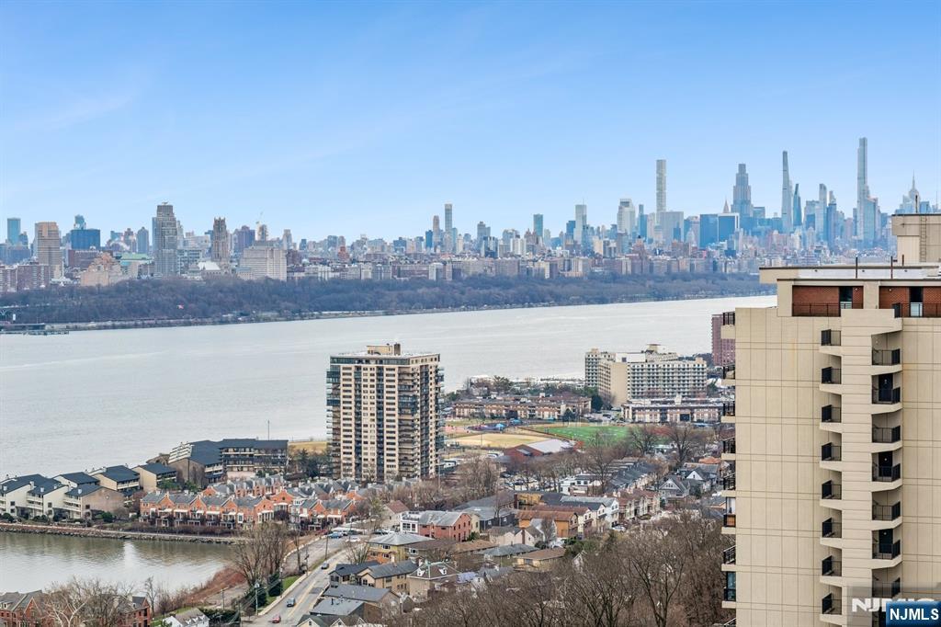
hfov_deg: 24.2
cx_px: 470
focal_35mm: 84
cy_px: 314
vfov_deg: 16.3
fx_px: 2195
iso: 160
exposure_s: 1/125
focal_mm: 56
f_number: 11
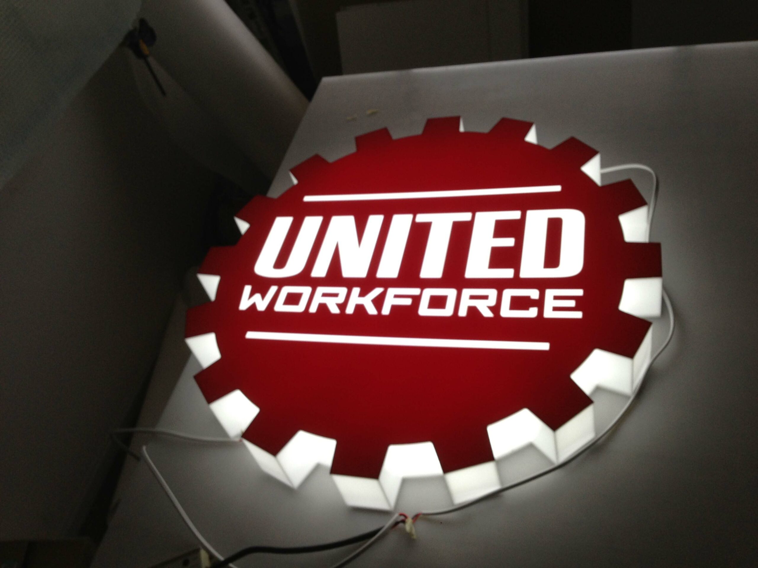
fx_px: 723
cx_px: 379
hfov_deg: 55.4
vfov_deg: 42.9
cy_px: 284
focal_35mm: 33
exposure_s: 1/120
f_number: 2.4
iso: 80
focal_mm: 4.13
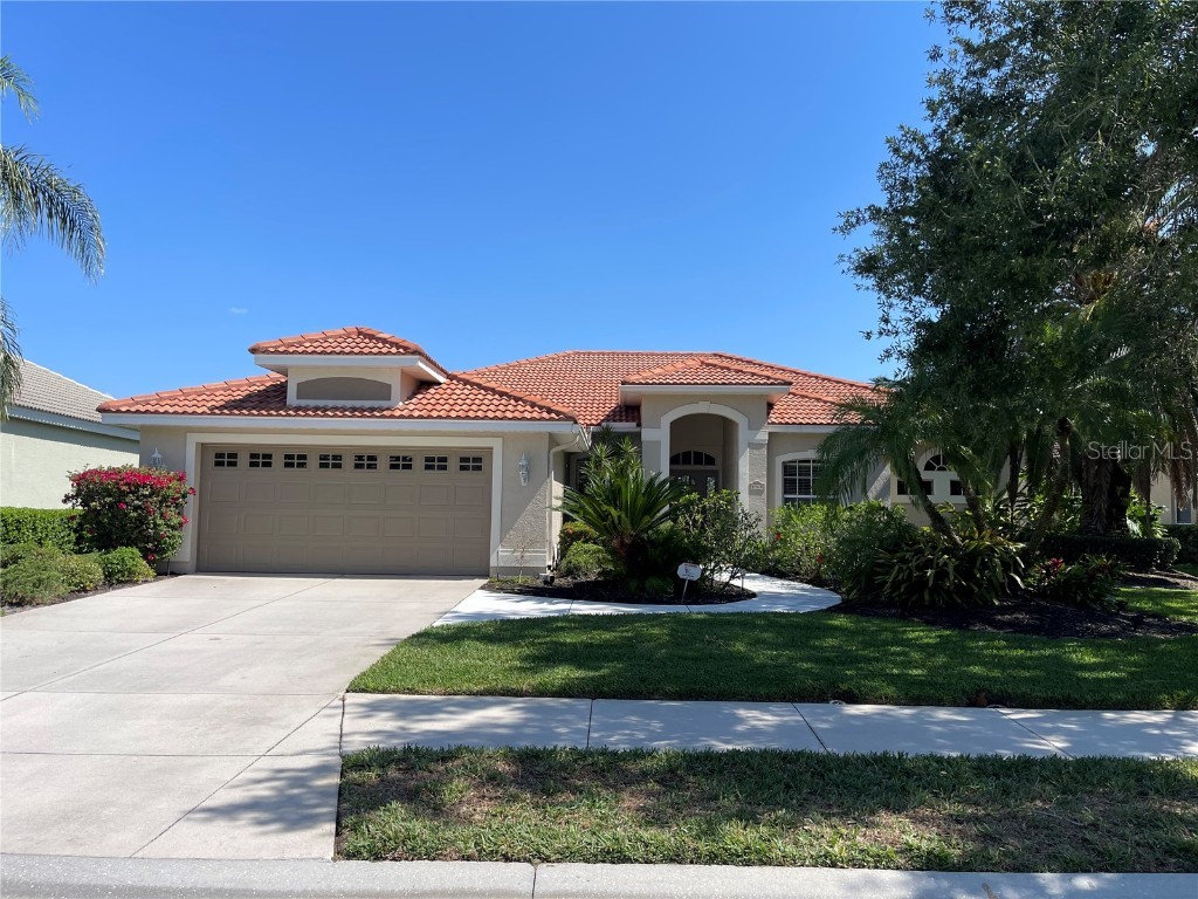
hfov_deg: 67.3
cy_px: 450
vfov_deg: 53.1
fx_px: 900
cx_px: 599
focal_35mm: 26
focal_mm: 5.1
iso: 32
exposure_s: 1/3257
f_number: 1.6
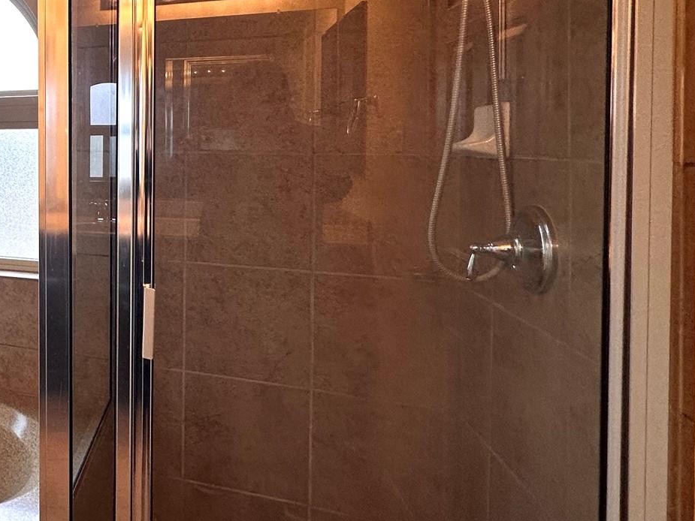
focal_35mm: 31
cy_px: 150
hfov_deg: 44.6
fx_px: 622
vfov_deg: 44.4
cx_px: -67
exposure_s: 1/120
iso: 100
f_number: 2.2
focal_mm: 2.22
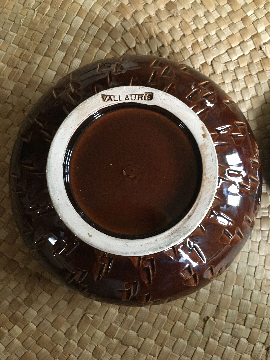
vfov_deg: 61.7
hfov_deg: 48.2
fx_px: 302
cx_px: 135
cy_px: 180
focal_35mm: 29
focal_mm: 4.15
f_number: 2.2
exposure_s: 1/17
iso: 250
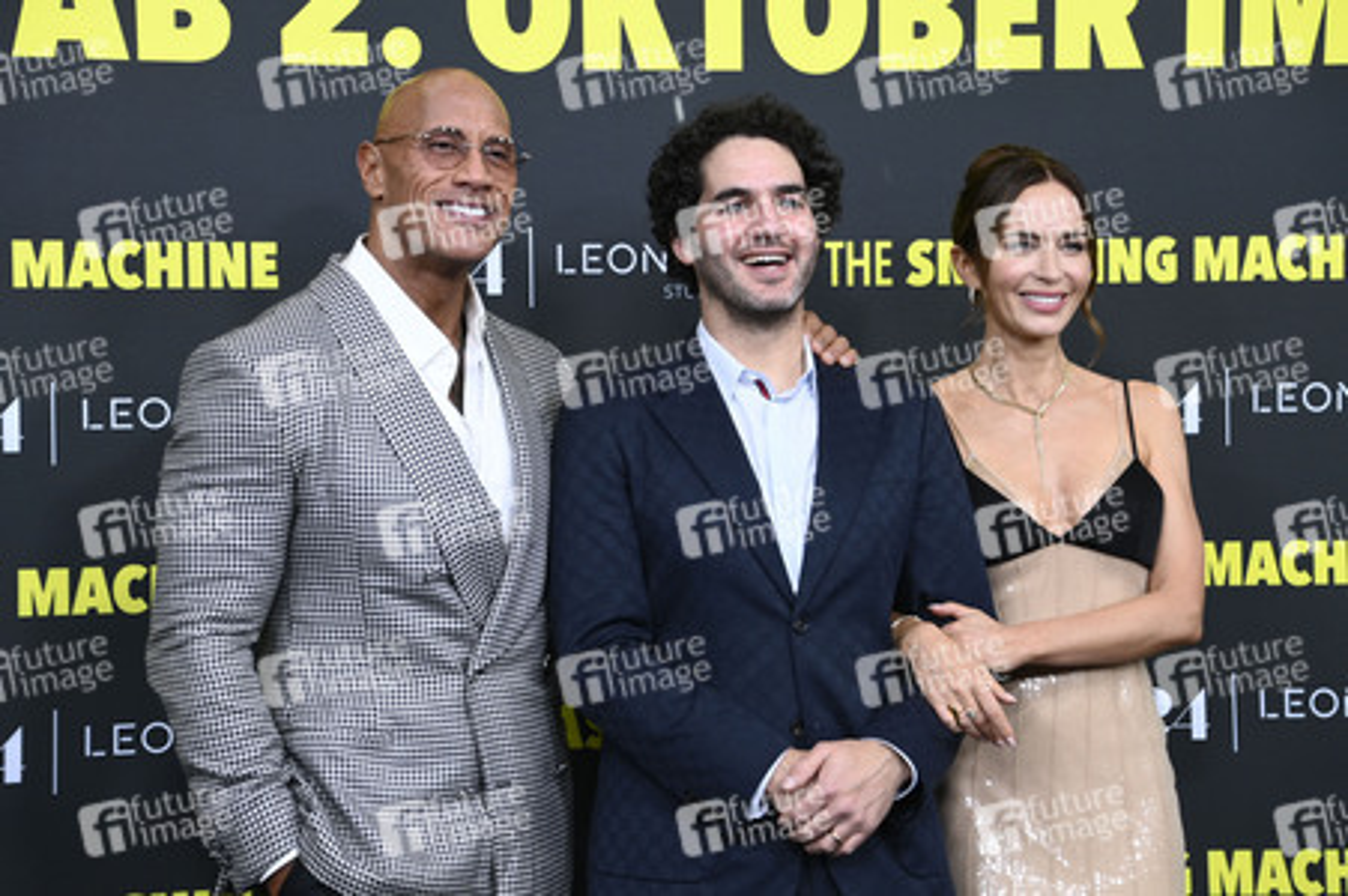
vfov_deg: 12.2
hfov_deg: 18.3
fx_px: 4191
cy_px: 448
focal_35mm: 112
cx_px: 674
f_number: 5.6
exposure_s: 1/250
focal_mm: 112
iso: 1600
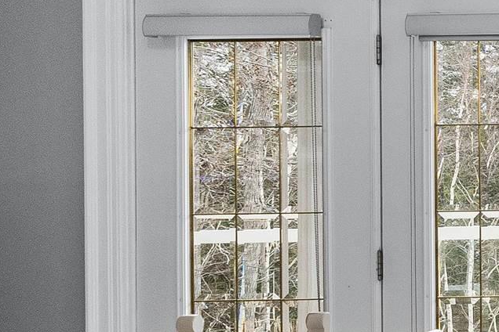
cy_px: 115
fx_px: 1206
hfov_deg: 16.4
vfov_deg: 15.7
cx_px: 1058
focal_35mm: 87
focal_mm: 12
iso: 320
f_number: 10
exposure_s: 1/20
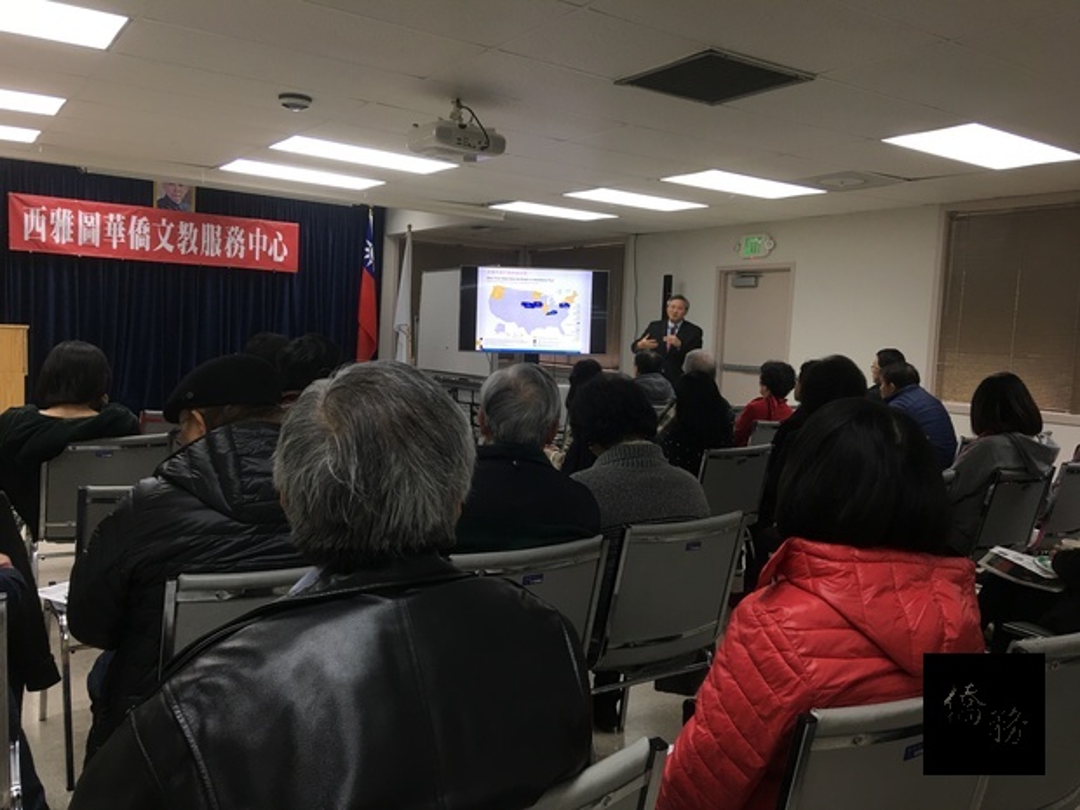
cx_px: 540
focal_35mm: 29
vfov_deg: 48.2
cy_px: 405
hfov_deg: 61.7
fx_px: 905
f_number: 2.2
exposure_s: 1/15
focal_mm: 4.15
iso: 25
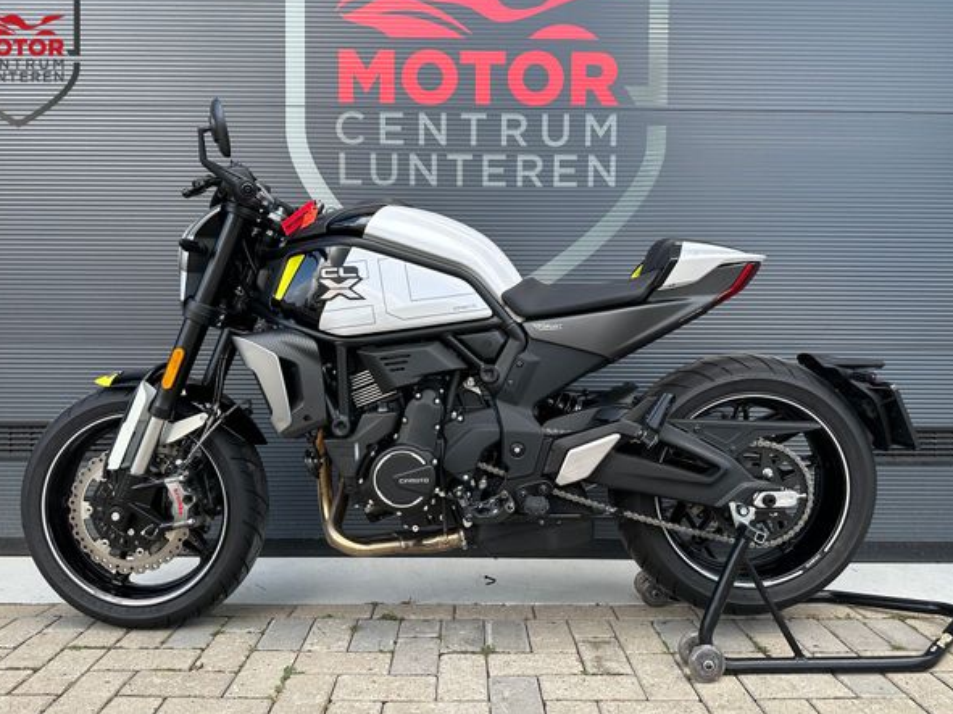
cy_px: 367
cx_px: 472
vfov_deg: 53.0
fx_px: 716
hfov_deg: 67.3
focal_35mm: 26
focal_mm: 6.86
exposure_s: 1/516
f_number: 1.78
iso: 80
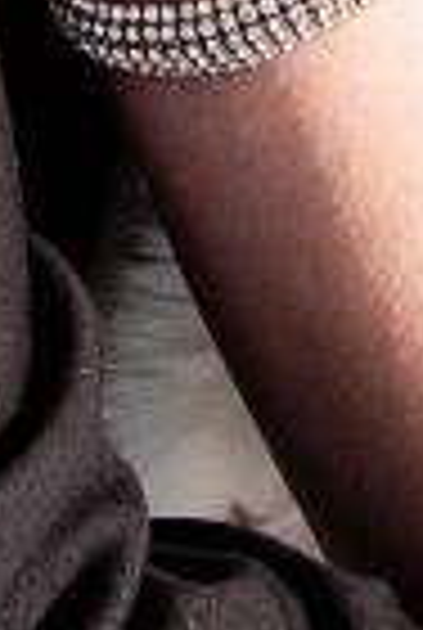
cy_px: -1534
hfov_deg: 3.7
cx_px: 220
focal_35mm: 376
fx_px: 6594
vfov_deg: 5.1
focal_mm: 48
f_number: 10
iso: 200
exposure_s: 1/400
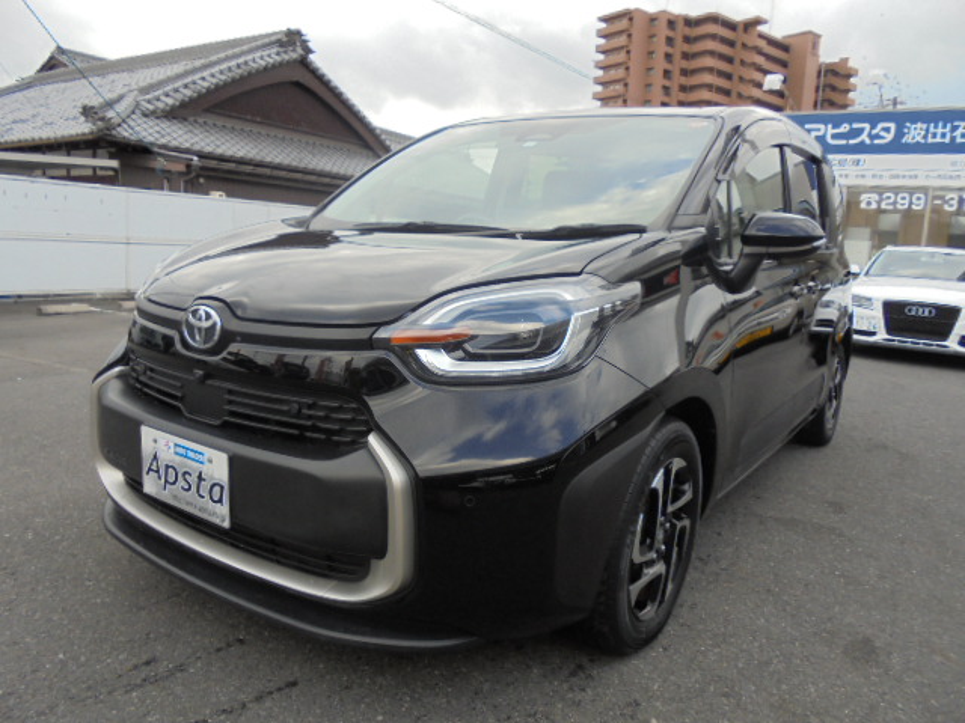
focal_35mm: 26
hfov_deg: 67.3
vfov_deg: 53.1
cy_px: 362
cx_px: 482
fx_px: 725
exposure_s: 1/160
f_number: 3.5
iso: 100
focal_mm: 4.6
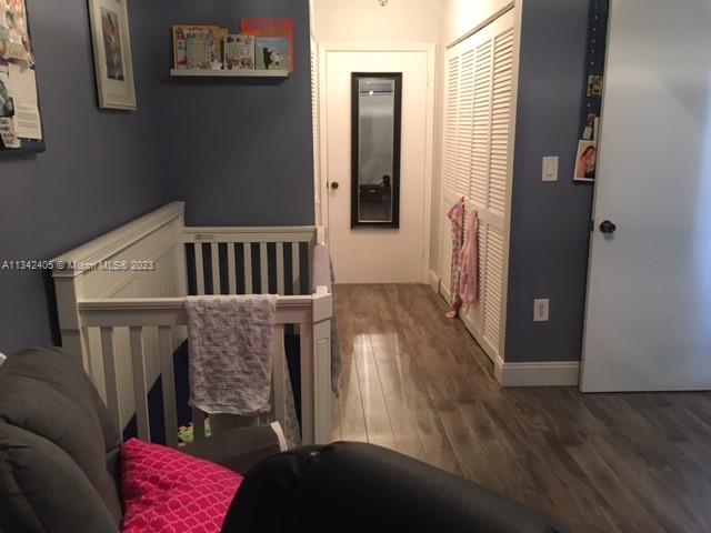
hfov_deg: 61.7
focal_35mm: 29
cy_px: 266
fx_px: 596
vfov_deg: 48.2
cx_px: 356
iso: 200
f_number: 2.2
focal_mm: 4.15
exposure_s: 1/30
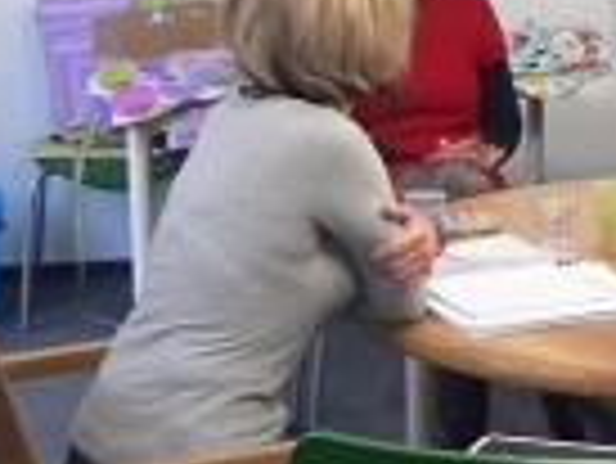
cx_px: 872
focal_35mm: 105
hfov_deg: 17.2
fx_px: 1870
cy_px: 171
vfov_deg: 14.1
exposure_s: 1/8
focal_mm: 6
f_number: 2.8
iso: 200
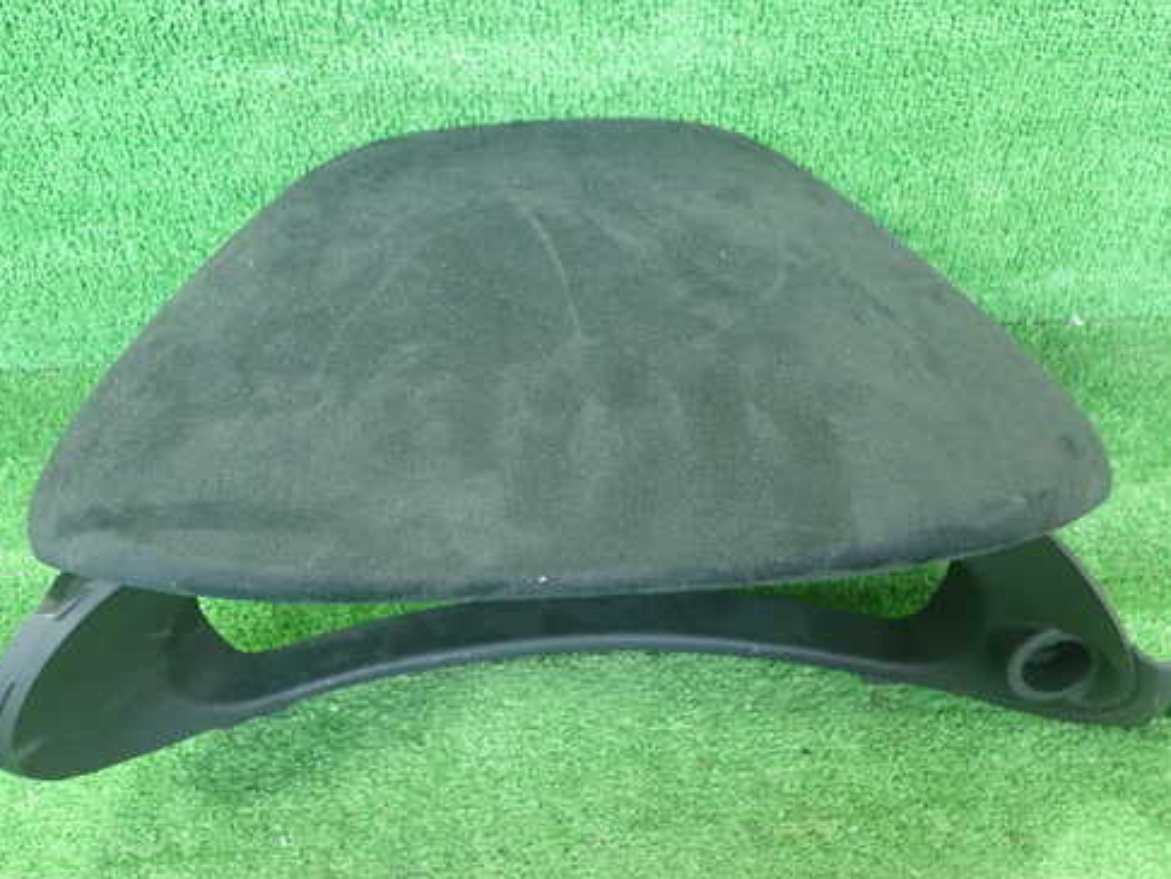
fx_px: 1252
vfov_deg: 38.7
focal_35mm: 37
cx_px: 610
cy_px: 443
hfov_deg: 50.1
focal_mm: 5.5
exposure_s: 1/125
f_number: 2.3
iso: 800
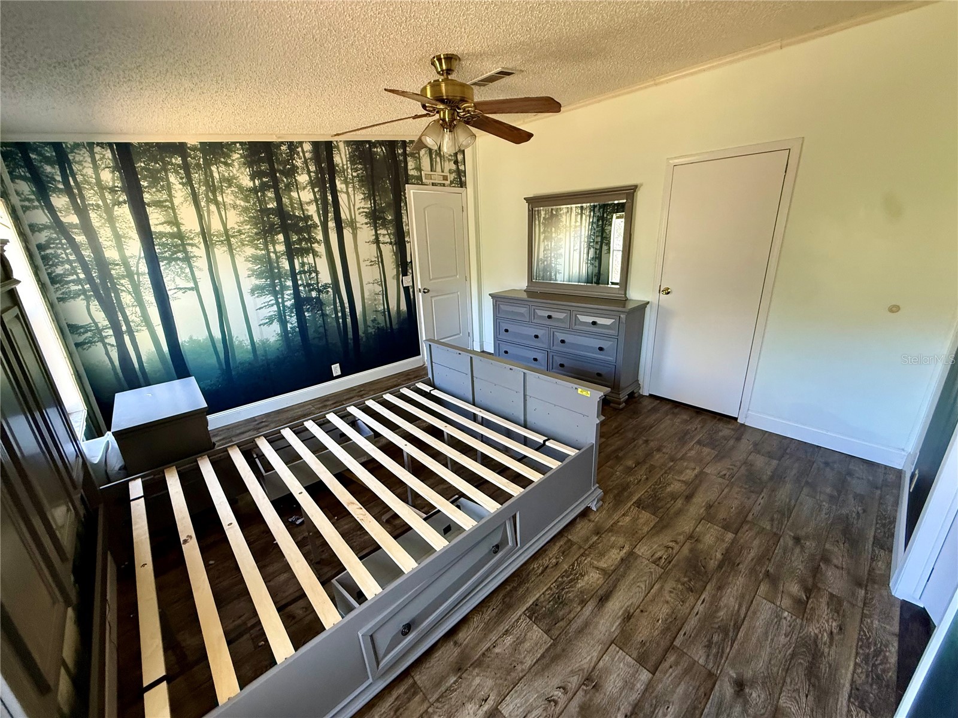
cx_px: 479
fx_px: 387
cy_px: 359
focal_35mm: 14
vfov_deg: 85.7
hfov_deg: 102.1
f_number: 2.2
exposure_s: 1/70
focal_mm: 2.22
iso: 320
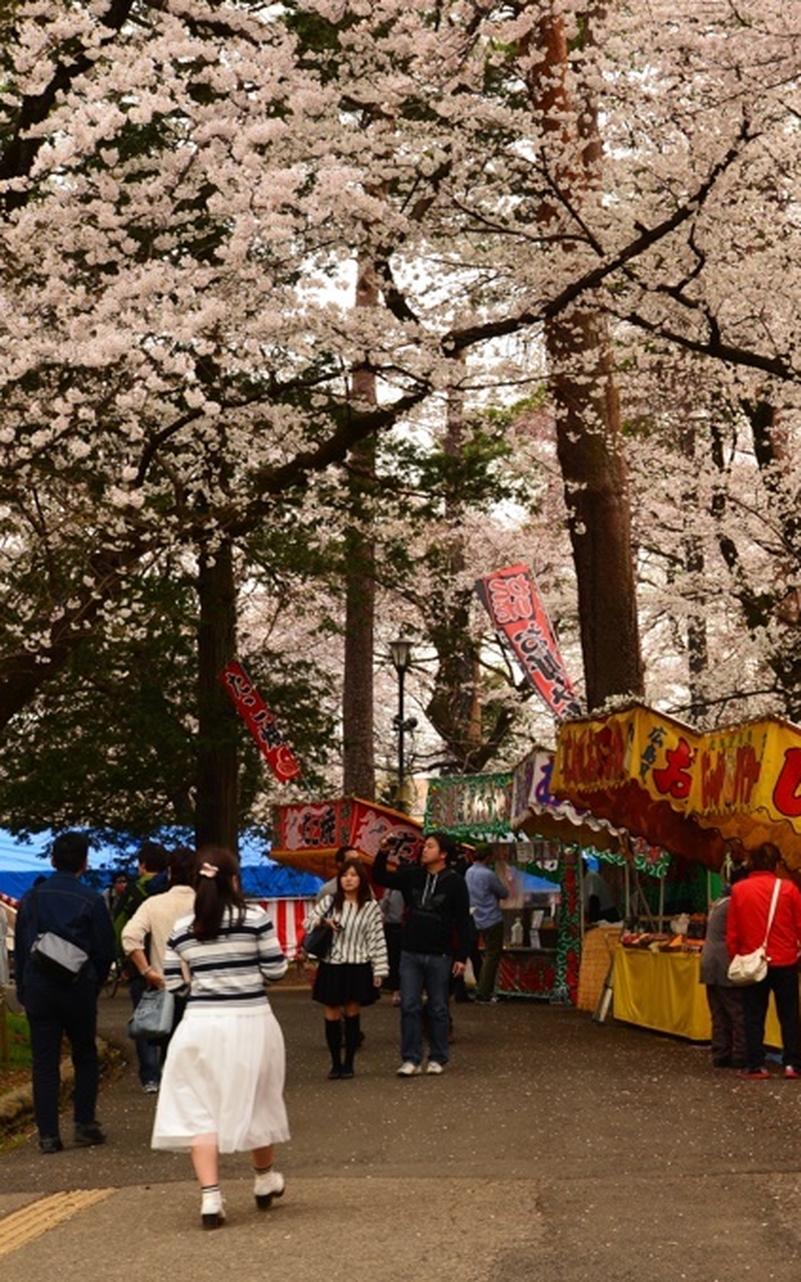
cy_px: 640
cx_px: 858
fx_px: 2585
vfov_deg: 27.9
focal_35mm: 74
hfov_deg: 17.1
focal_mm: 48
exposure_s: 1/50
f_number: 8
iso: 200
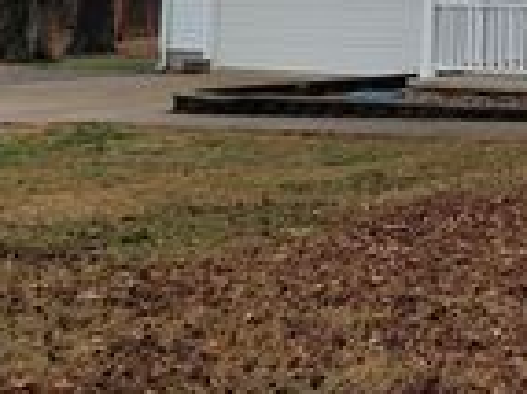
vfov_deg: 15.4
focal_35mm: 91
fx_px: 1384
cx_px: 851
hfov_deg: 18.4
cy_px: -134
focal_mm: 5.4
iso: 40
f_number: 1.8
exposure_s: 1/453
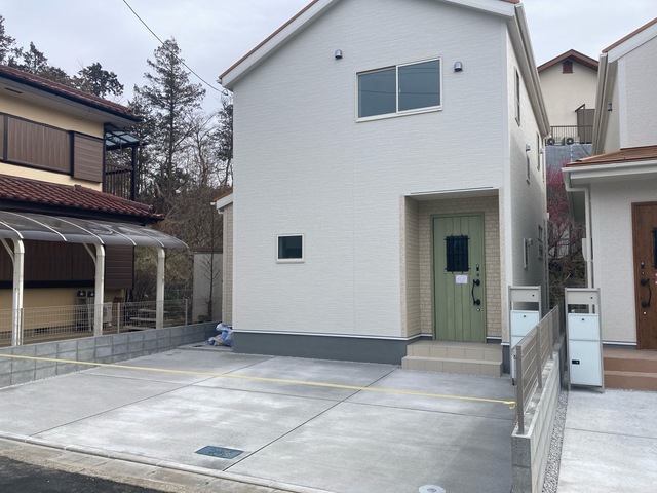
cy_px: 246
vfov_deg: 49.7
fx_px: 531
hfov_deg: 63.4
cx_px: 328
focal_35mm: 28
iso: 20
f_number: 1.8
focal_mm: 3.99
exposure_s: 1/1567
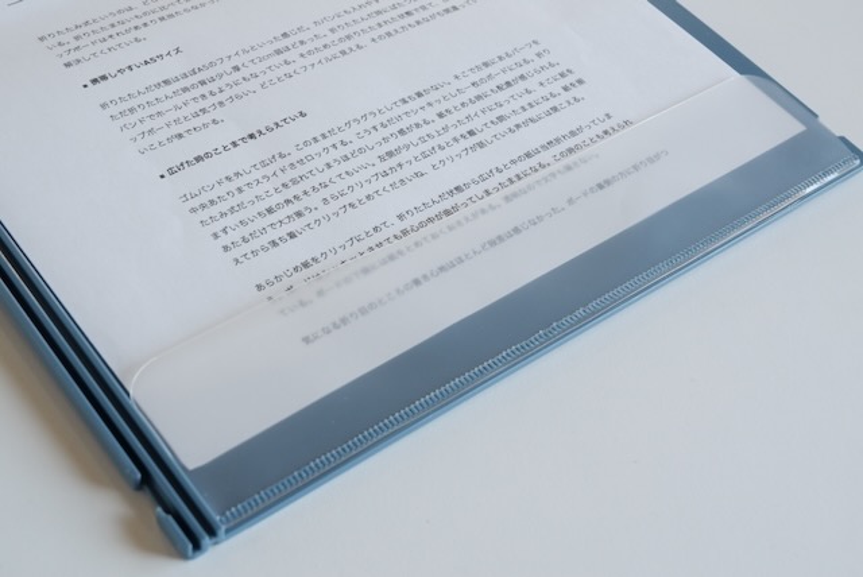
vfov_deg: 23.8
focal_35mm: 57
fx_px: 1368
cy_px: 288
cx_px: 432
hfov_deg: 35.0
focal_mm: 38.7
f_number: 9
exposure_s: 1/30
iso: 640
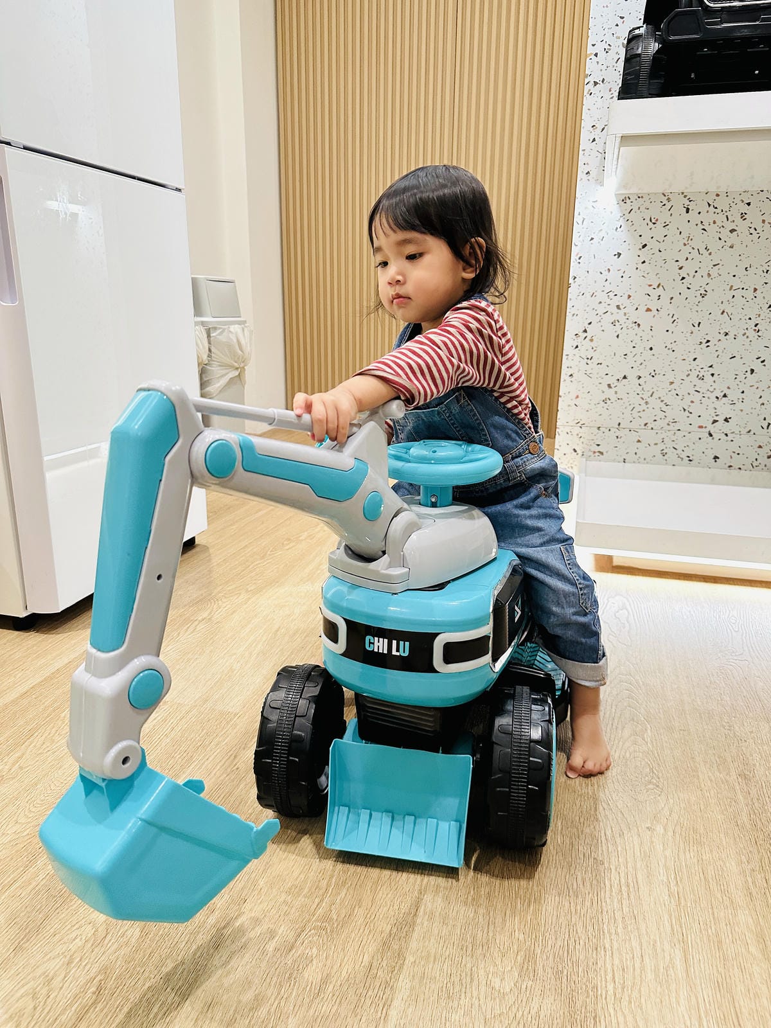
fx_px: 713
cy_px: 514
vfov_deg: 71.6
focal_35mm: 24
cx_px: 386
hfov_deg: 56.8
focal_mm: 6.86
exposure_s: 1/60
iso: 320
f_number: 1.78
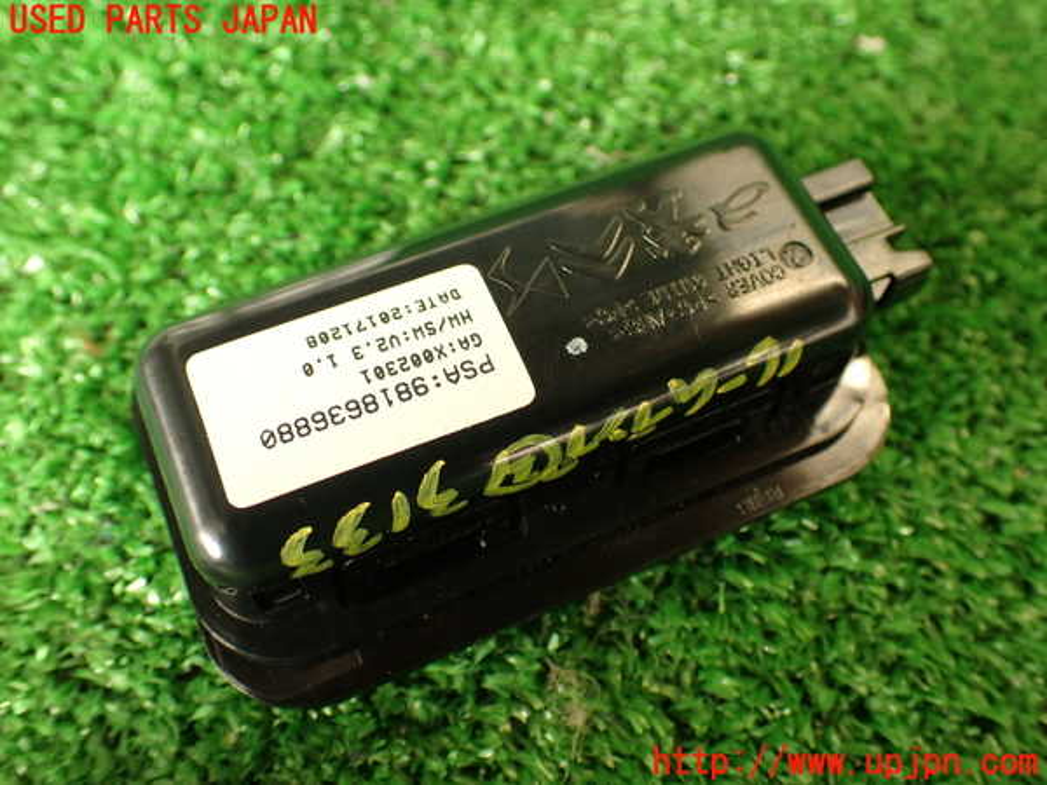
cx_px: 524
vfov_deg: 39.7
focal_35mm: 36
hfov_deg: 51.4
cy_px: 392
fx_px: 1089
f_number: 2.5
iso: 200
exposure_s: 1/40
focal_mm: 6.37
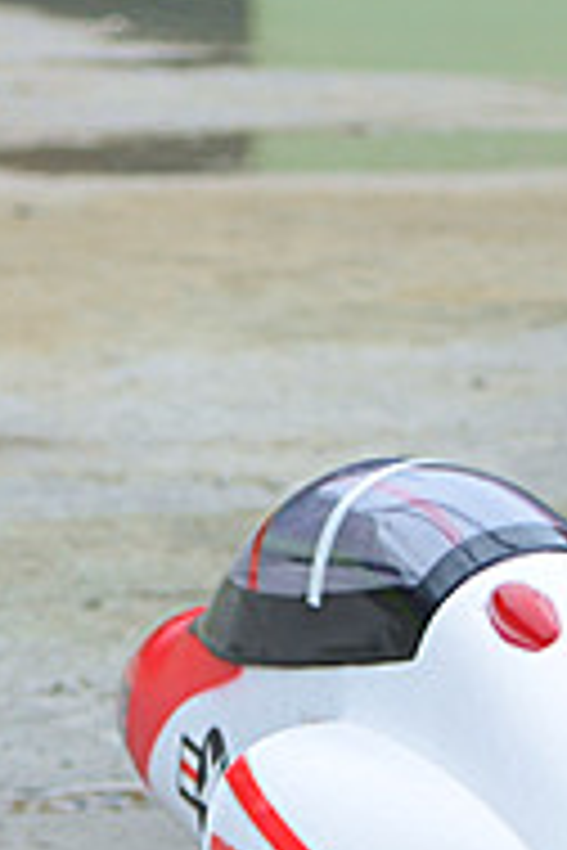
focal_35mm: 393
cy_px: 947
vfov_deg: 5.2
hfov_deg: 3.5
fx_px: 9284
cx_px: 590
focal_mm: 62
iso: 100
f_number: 5.6
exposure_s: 1/160
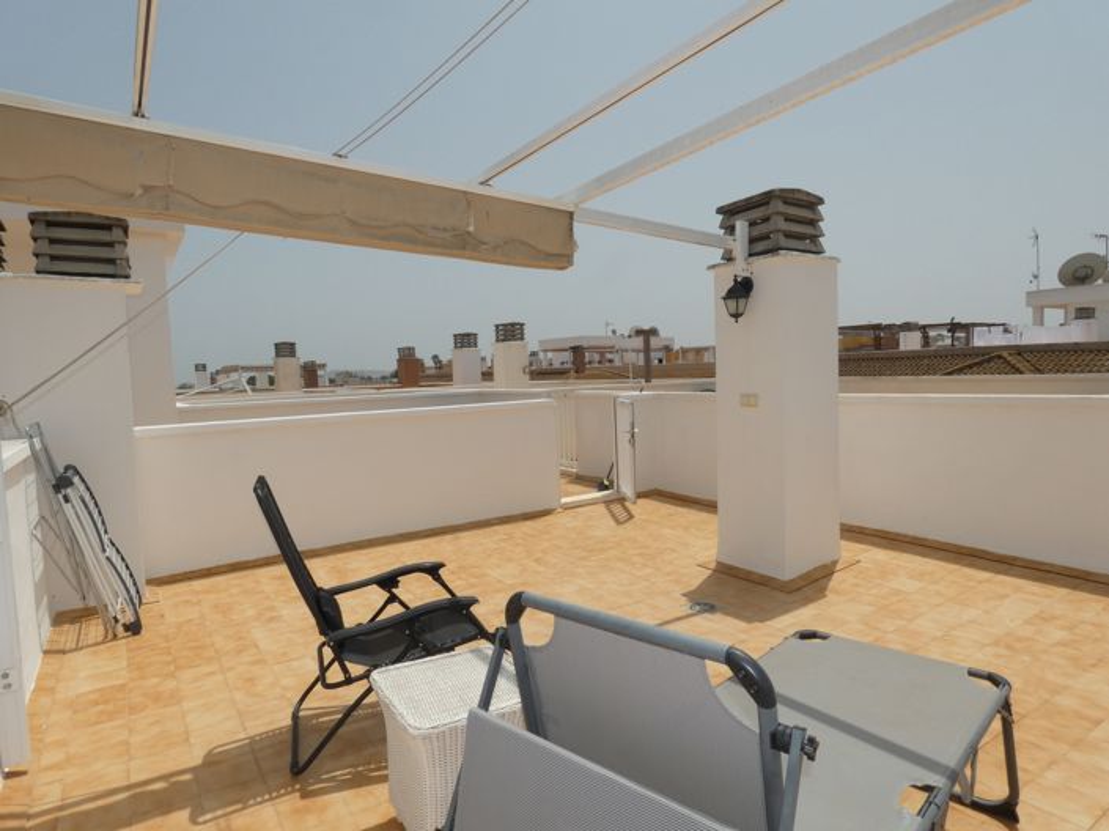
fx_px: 640
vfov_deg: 65.9
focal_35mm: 20
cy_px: 416
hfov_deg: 81.8
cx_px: 554
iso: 80
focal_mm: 3.6
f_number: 5.6
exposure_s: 1/800
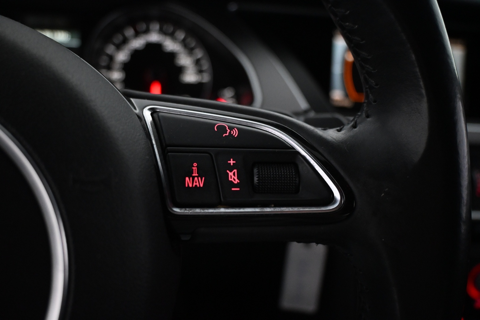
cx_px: 240
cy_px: 160
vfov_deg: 41.7
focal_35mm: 32
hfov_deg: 59.5
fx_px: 420
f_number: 4
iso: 3600
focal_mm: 21
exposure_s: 1/60
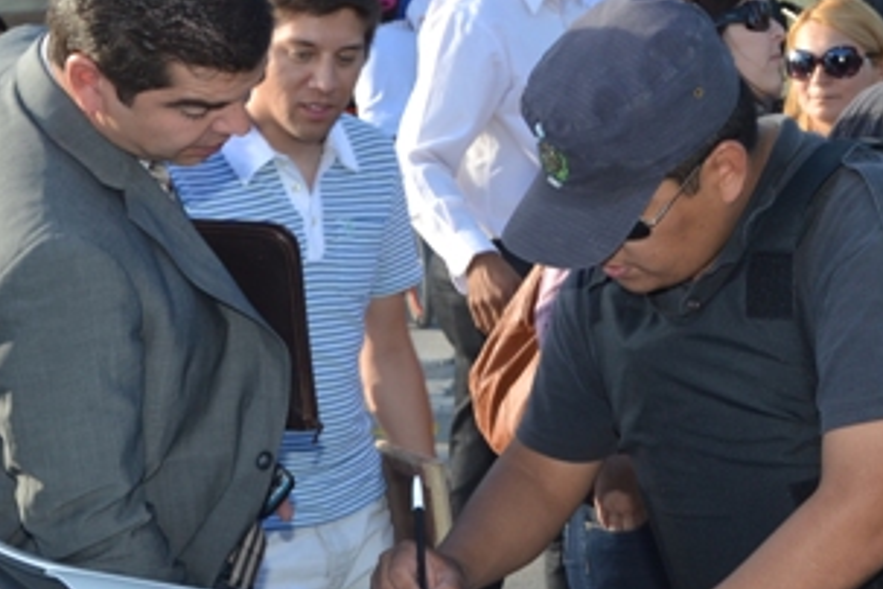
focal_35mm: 95
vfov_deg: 14.4
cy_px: 179
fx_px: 2330
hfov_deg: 21.3
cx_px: 667
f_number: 5.6
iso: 110
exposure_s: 1/125
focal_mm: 24
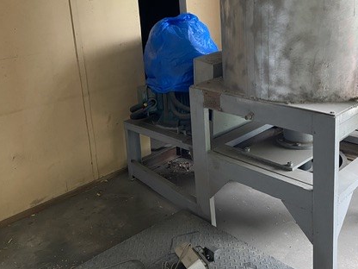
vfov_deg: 35.5
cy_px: 83
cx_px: 217
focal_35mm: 40
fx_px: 414
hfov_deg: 46.5
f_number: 1.8
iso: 125
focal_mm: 4.25
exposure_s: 1/61
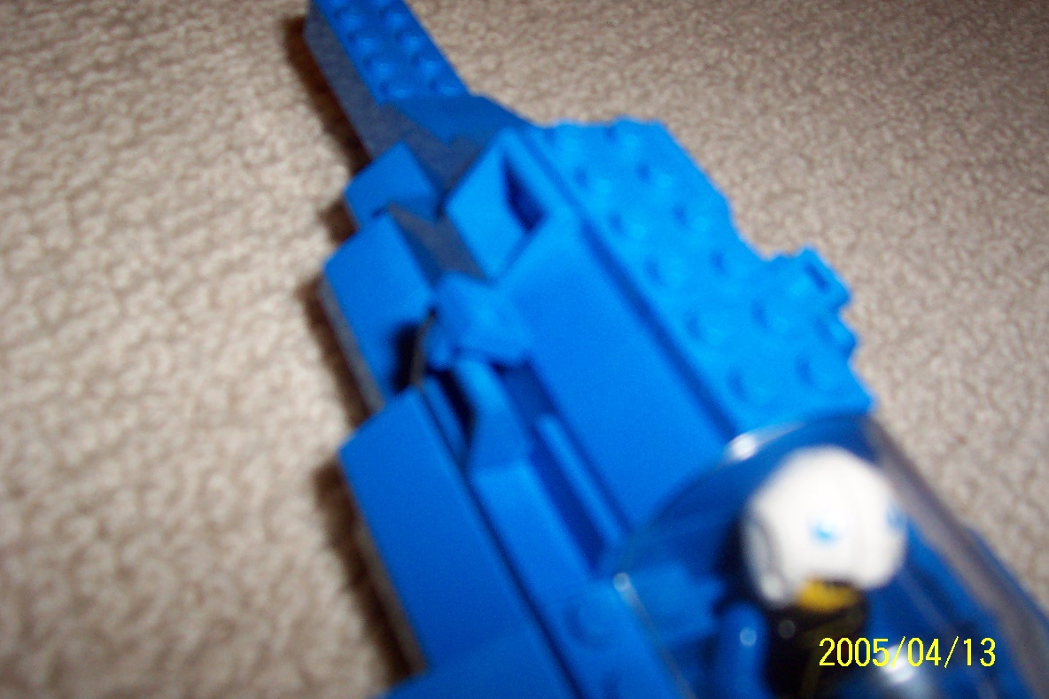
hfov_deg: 49.6
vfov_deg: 34.2
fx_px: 1136
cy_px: 354
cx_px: 528
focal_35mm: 39
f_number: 2.8
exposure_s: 1/60
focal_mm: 5.6
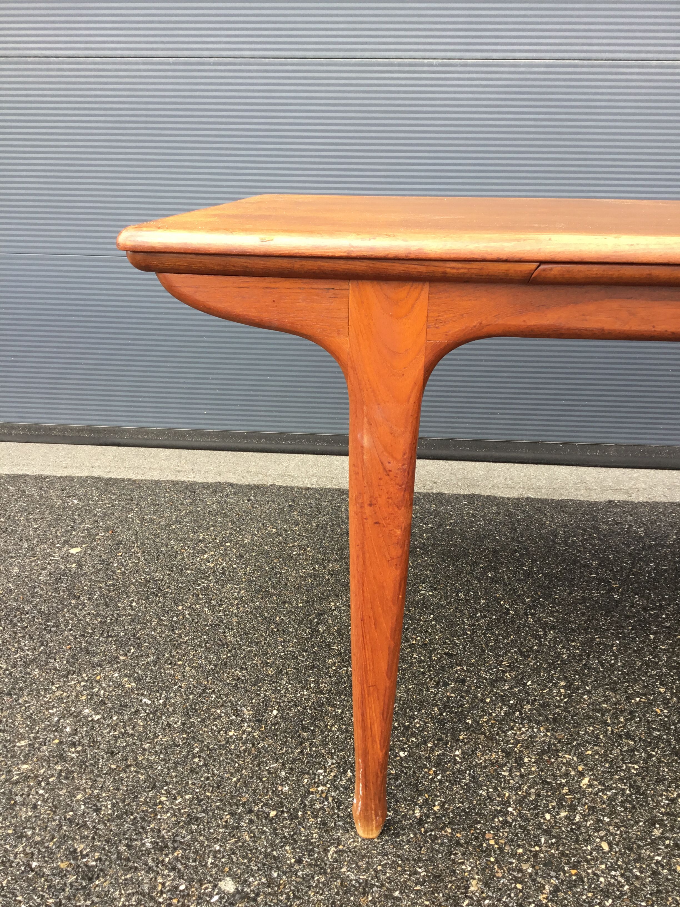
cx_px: 340
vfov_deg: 58.4
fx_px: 812
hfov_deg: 45.4
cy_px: 454
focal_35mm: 31
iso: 25
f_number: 2.4
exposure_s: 1/109
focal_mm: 3.3
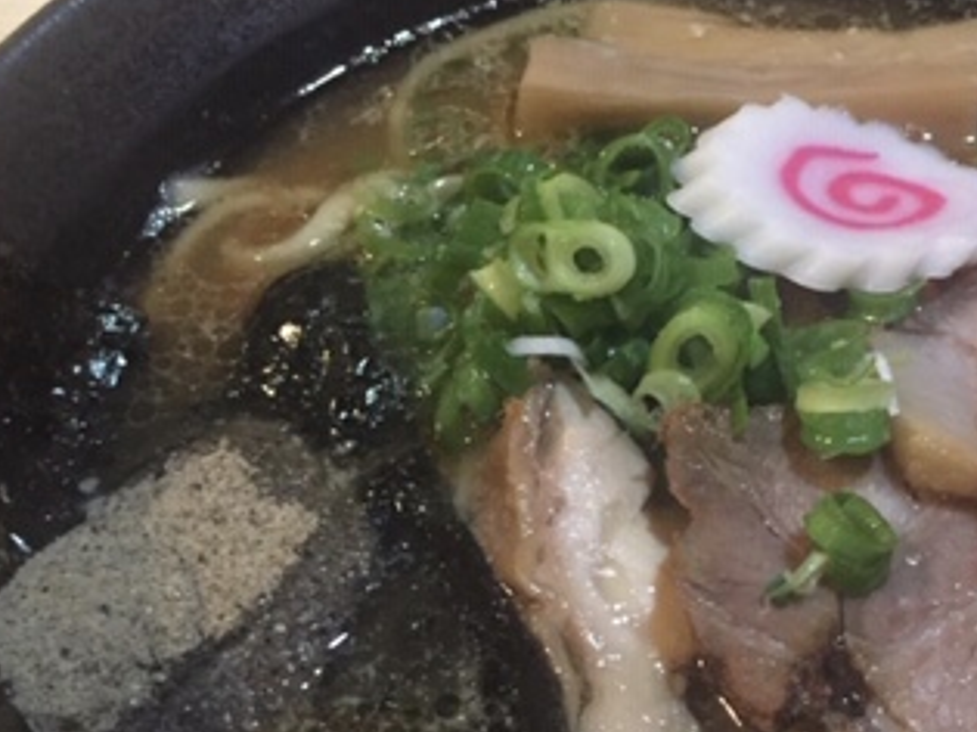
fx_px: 1665
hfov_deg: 32.0
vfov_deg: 24.7
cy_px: 487
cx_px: 751
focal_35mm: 59
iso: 250
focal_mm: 4.15
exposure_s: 1/15
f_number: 2.2
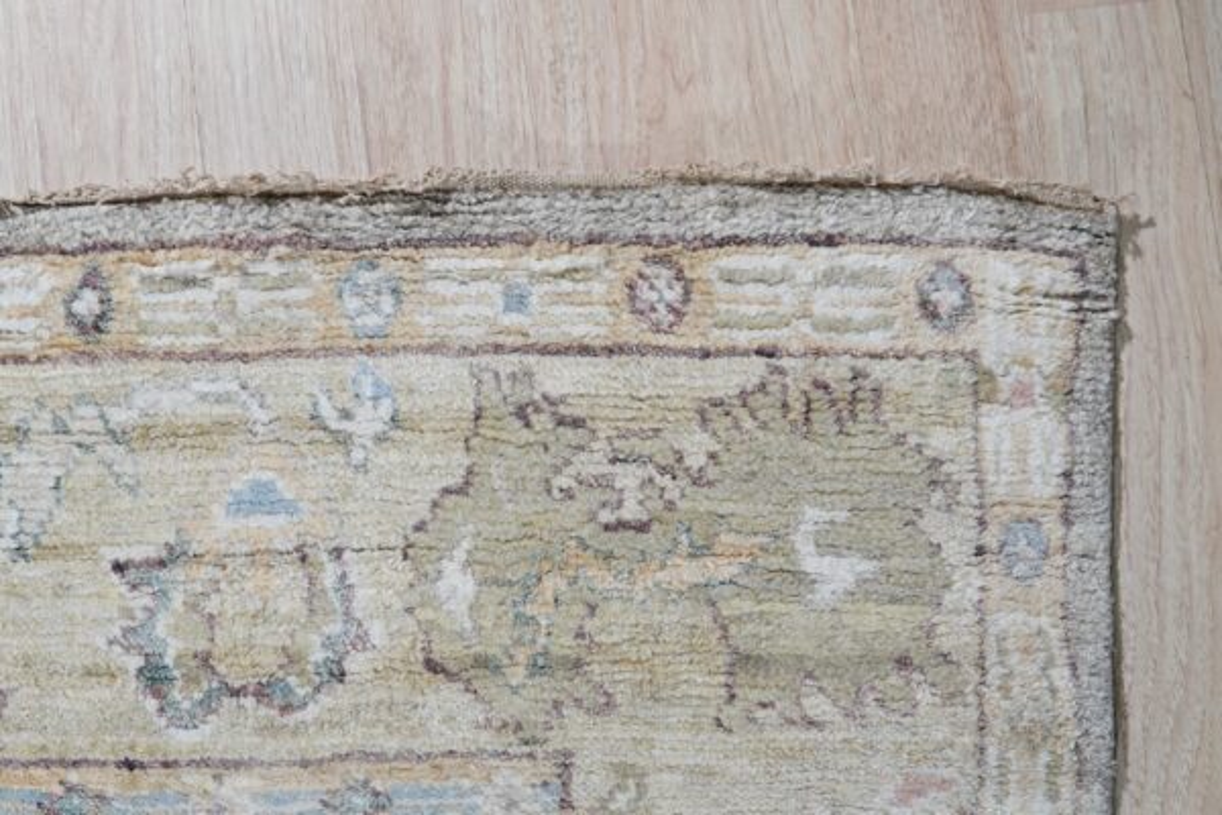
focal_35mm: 45
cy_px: 408
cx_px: 611
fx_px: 1527
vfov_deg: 29.9
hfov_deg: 43.6
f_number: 4
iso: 500
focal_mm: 30
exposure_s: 1/250
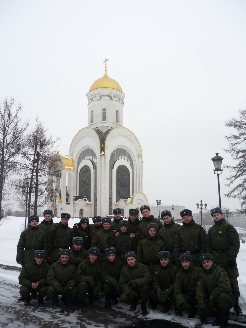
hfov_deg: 42.9
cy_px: 164
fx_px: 313
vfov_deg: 55.4
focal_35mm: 33
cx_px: 123
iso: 100
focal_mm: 5.5
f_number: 2.8
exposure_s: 1/800
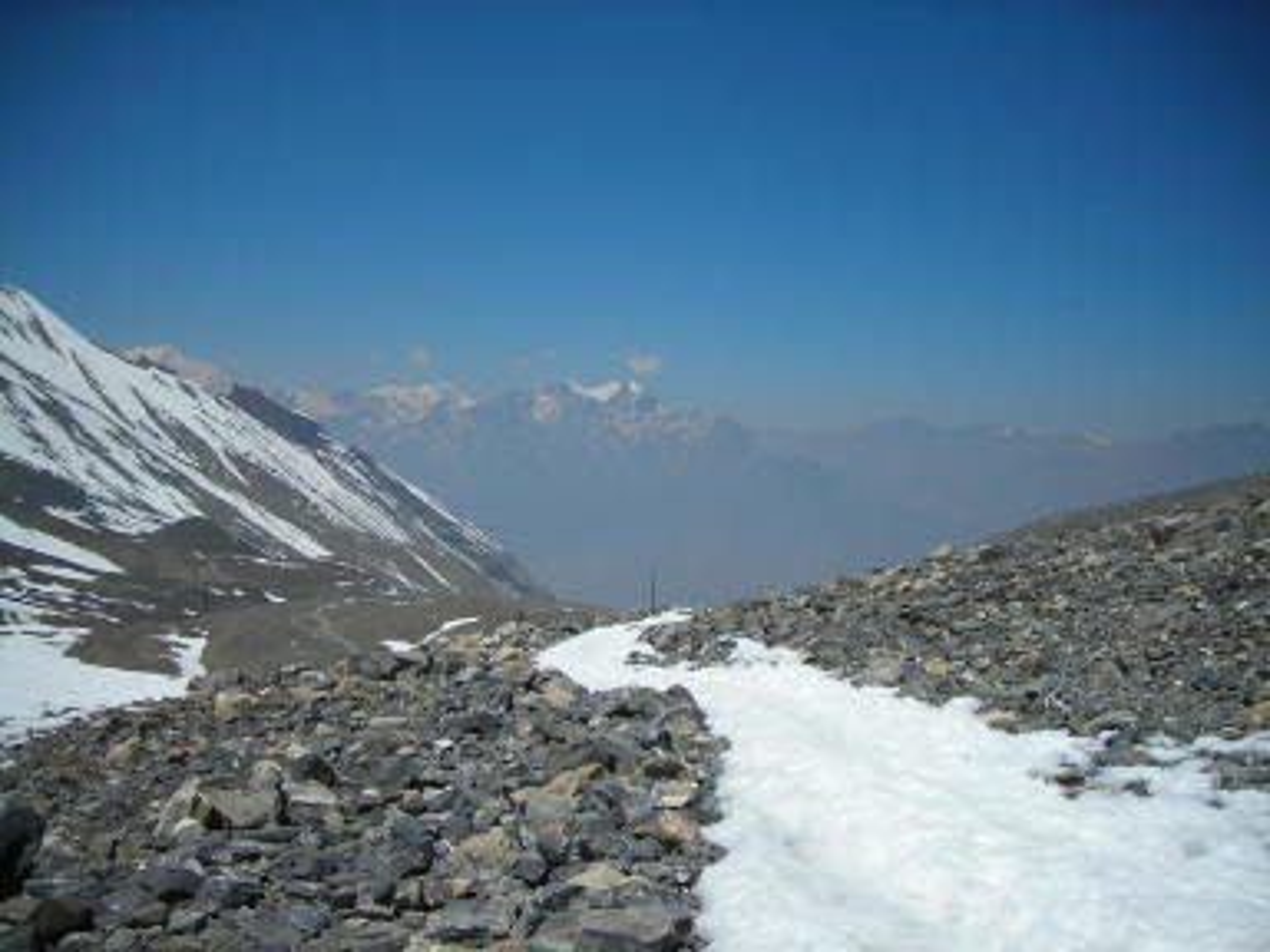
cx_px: 635
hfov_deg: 49.0
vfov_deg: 37.7
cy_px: 476
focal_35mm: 38
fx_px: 1394
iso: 50
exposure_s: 1/402
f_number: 6.4
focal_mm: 6.3
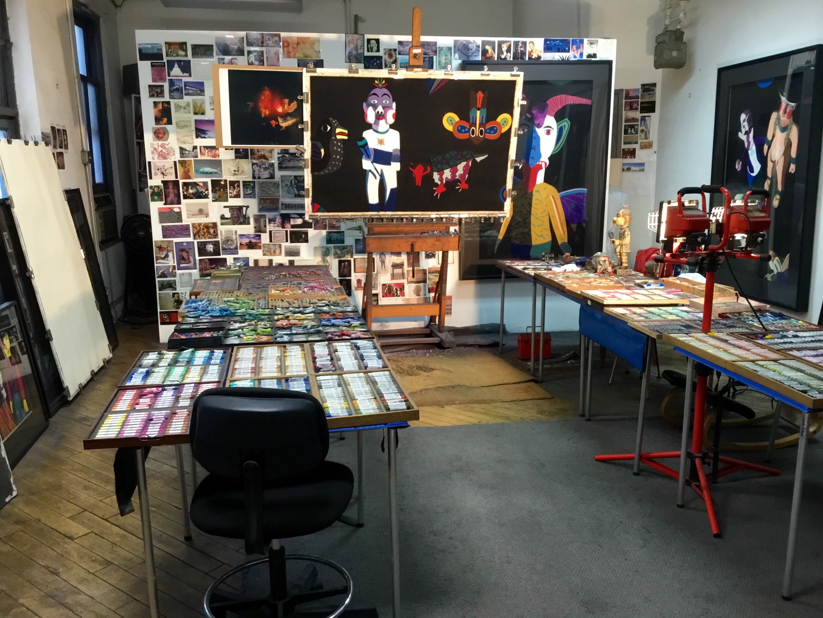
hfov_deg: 58.4
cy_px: 309
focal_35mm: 31
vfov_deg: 45.4
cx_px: 412
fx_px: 737
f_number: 2.4
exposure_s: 1/30
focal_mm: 3.3
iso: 100
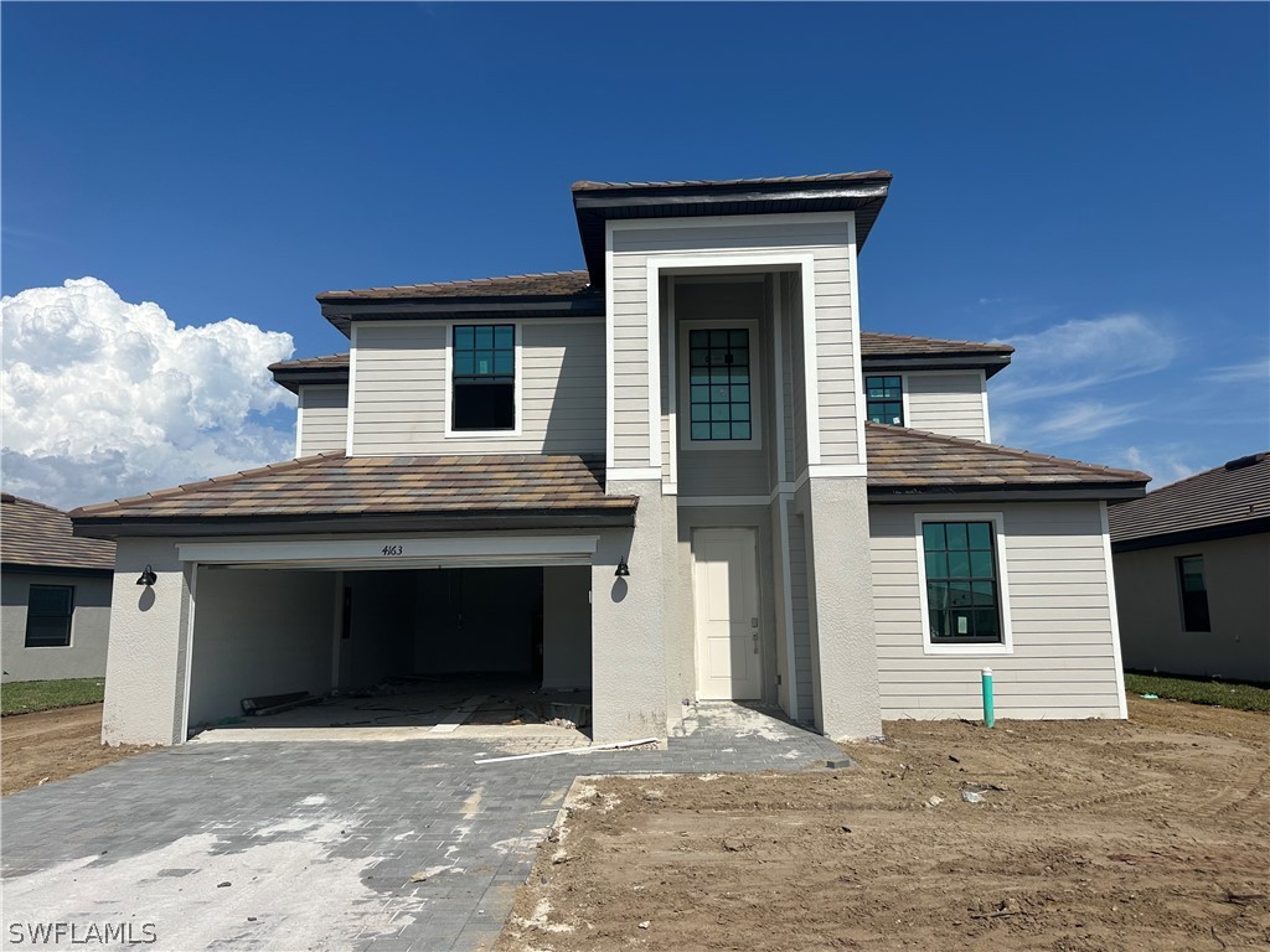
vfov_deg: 56.8
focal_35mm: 24
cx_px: 635
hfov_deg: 71.6
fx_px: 881
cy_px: 476
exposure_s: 1/10753
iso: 80
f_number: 1.78
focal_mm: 6.86
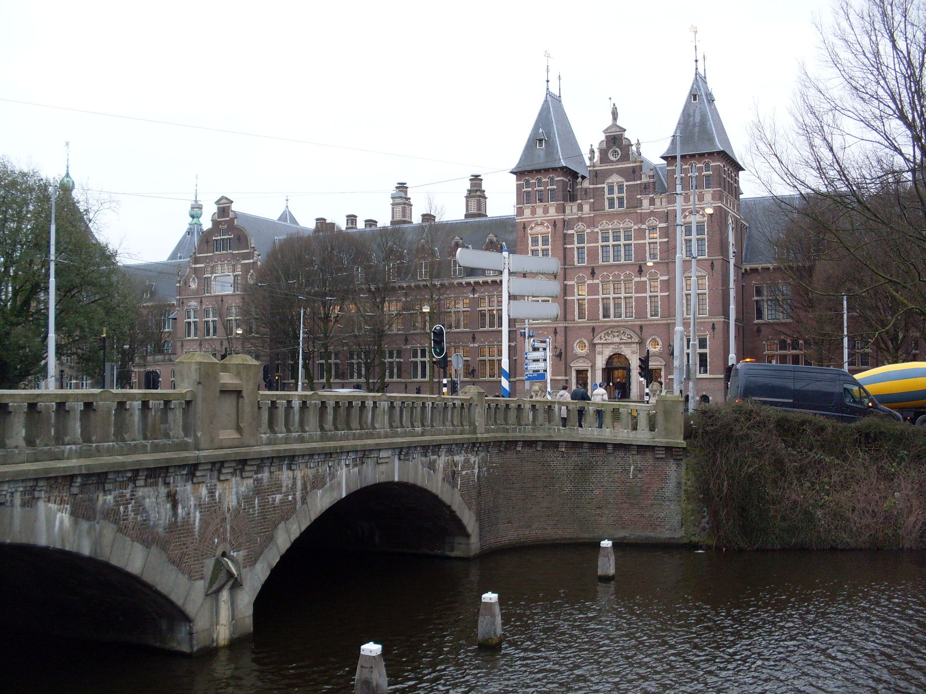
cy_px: 347
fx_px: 1017
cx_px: 463
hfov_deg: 49.0
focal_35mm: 38
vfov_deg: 37.7
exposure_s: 1/90
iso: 100
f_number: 2.8
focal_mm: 6.3
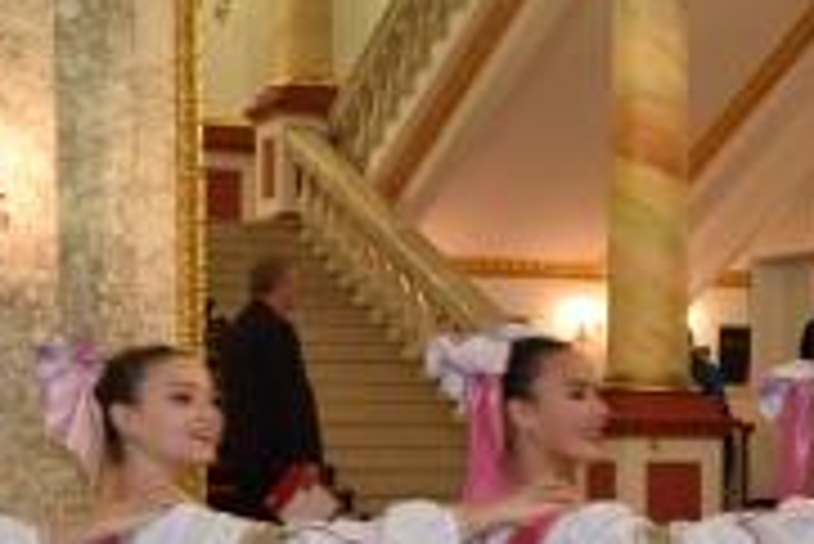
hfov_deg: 22.3
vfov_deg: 15.0
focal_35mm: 89
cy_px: 582
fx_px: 2014
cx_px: 724
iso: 800
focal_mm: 24
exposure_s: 1/100
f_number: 5
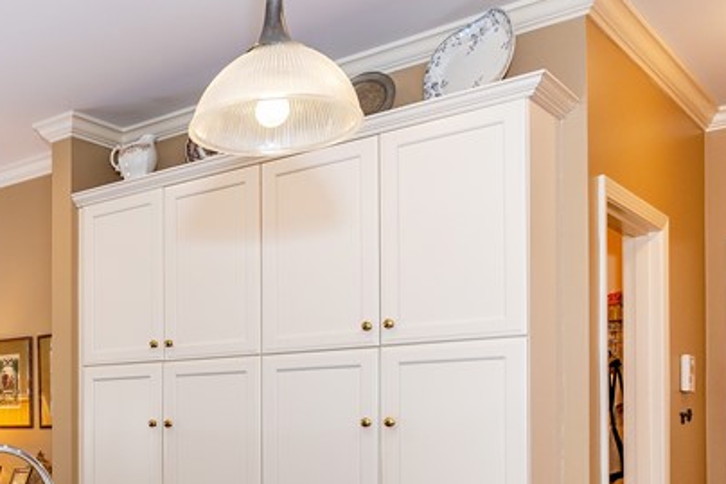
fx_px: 867
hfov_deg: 38.4
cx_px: -56
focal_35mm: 43
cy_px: 419
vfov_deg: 30.1
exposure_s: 1/10
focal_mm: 16
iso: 320
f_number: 6.3
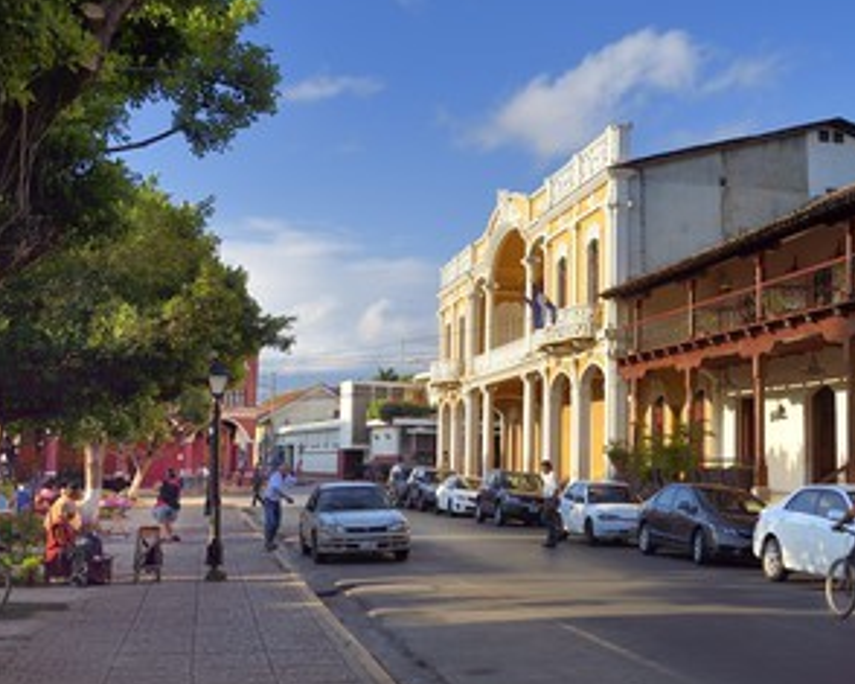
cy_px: 338
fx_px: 1189
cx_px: 535
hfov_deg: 39.3
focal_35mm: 47
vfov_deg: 32.1
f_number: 10
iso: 200
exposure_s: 1/320
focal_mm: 35
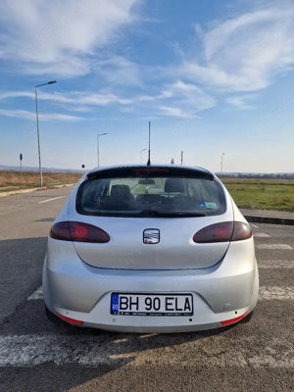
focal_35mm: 23
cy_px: 196
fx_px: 260
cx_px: 147
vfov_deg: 73.9
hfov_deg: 58.9
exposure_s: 1/1429
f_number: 1.8
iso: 50
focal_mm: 5.4
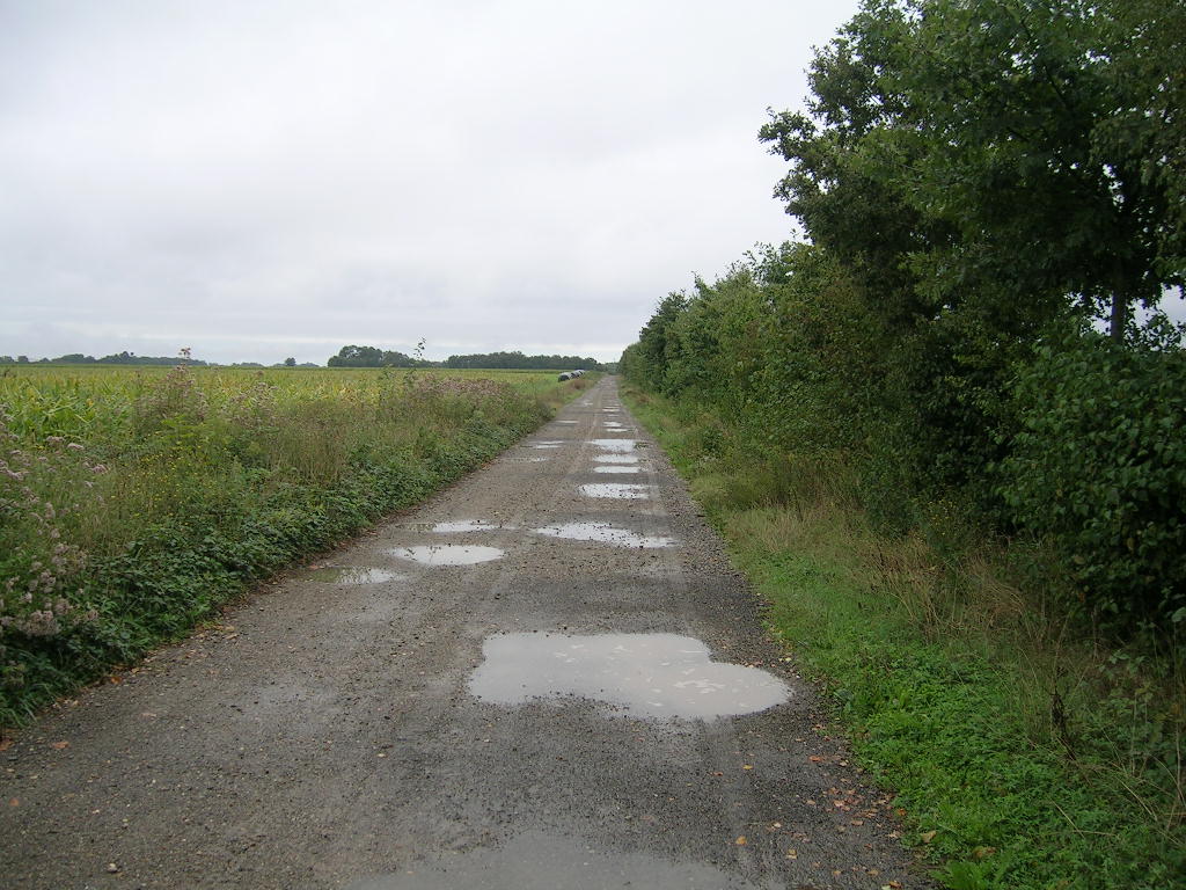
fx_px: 1199
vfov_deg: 40.7
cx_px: 593
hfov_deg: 52.6
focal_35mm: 35
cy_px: 445
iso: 50
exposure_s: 1/254
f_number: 2.8
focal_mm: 5.4
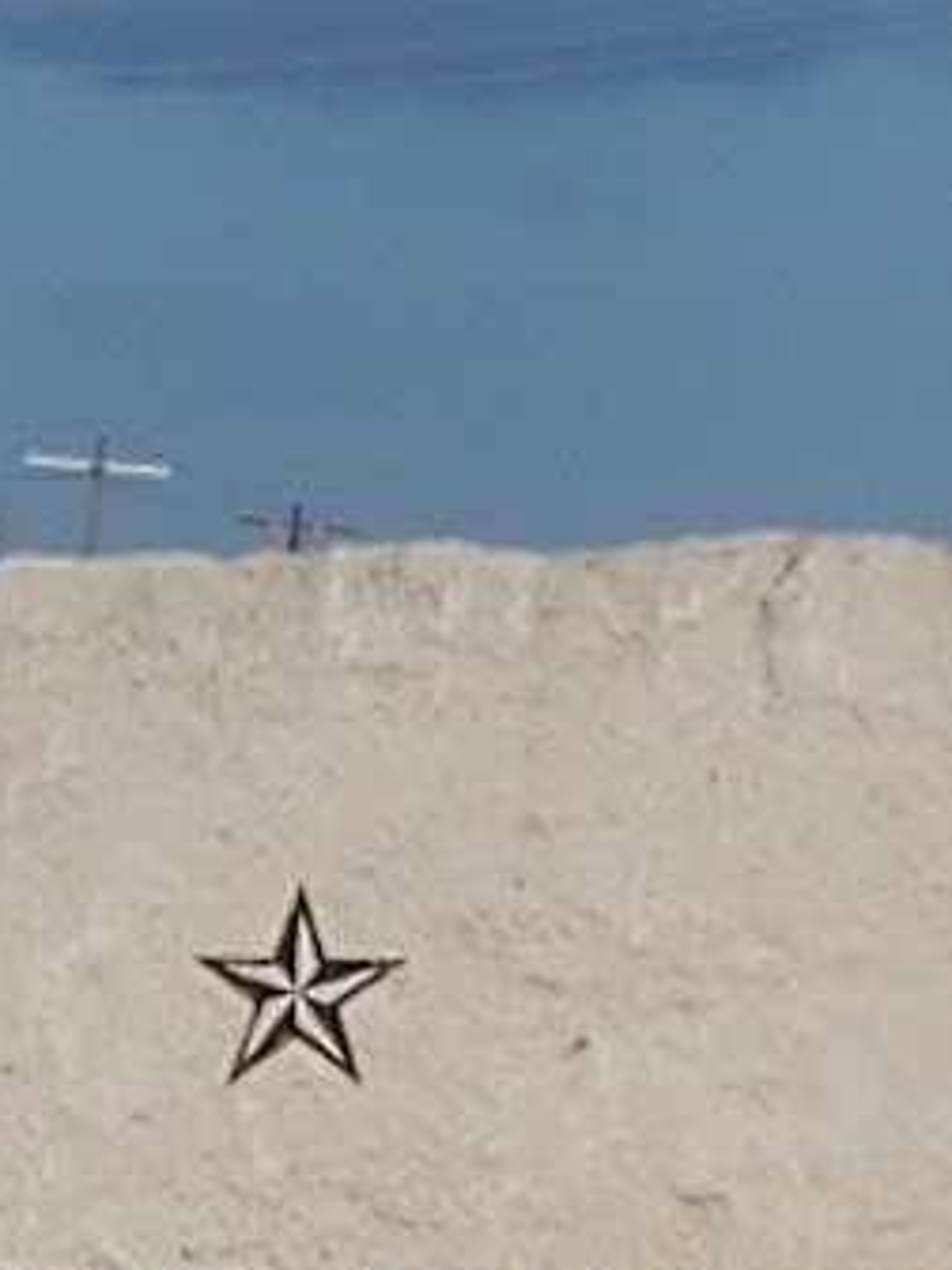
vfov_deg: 22.1
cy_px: 1720
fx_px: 2860
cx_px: 321
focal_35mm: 78
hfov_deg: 18.8
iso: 50
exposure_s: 1/4385
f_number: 2.4
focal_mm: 4.3
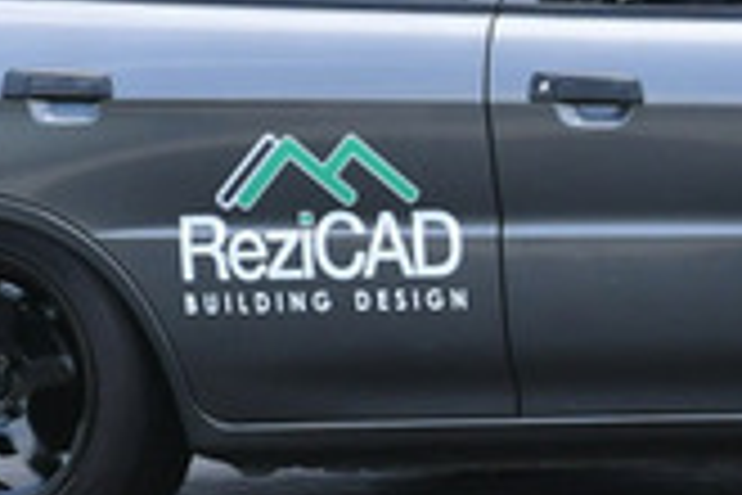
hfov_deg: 0.9
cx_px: 1295
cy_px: -135
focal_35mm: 2254
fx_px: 46454
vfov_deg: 0.6
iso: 800
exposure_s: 1/640
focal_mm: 310
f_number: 11
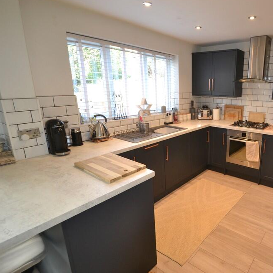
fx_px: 178
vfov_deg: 74.8
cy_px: 131
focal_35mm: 20
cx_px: 212
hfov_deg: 68.7
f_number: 3.5
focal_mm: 10
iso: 450
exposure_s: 1/60
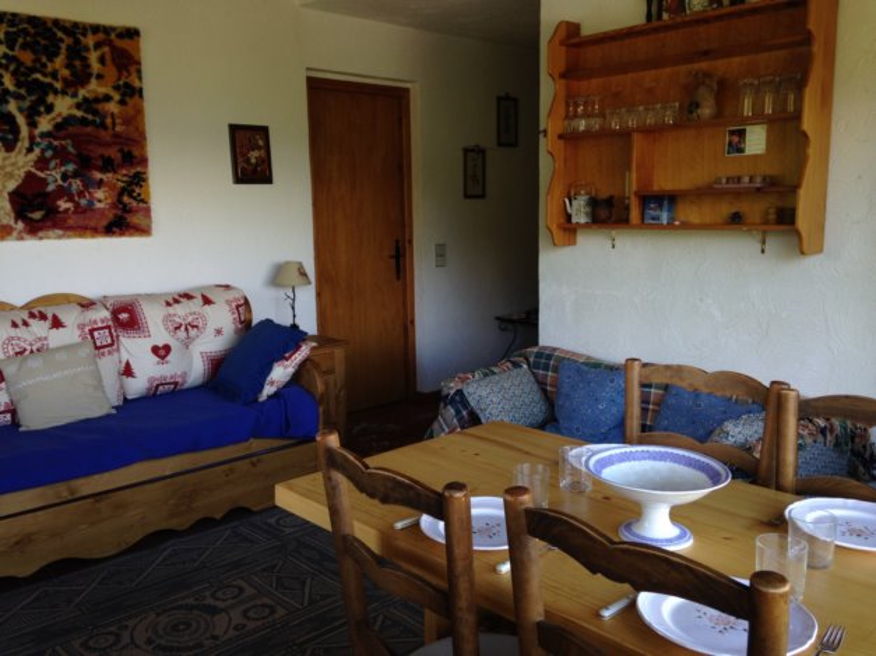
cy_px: 328
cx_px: 438
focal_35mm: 33
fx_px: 835
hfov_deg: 55.4
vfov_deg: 42.9
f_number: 2.4
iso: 50
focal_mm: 4.12
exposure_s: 1/63
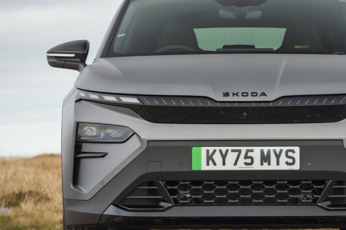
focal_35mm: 240
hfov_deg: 8.6
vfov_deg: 5.7
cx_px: 240
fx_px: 2306
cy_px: 134
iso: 400
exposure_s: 1/200
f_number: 8
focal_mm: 150
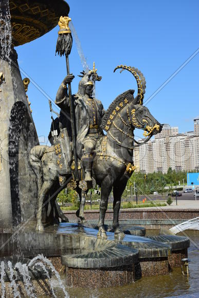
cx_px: 100
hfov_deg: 20.2
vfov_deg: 29.9
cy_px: 149
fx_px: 559
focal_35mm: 68
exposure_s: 1/250
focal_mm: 45
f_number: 9
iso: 100
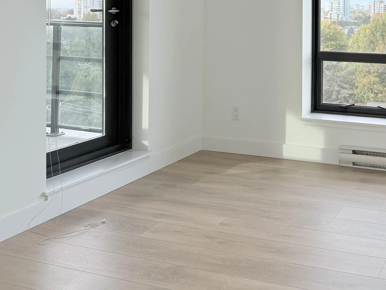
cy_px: 17
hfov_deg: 38.1
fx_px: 524
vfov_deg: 29.3
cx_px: 336
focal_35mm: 47
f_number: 1.78
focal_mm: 6.76
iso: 80
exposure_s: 1/822
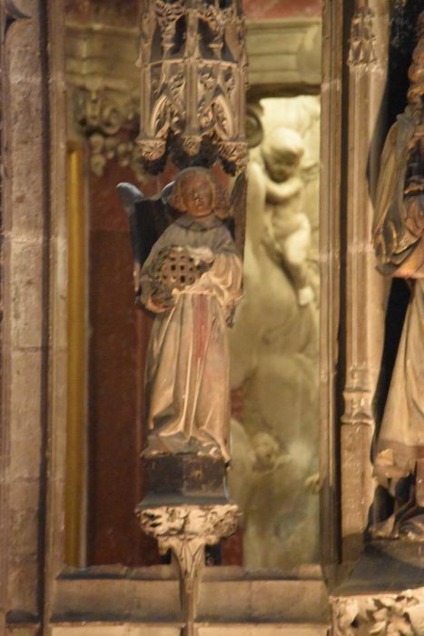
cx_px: 212
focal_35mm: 300
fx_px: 5297
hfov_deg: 4.6
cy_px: 318
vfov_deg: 6.9
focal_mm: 200
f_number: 5.6
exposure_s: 1/50
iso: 12800
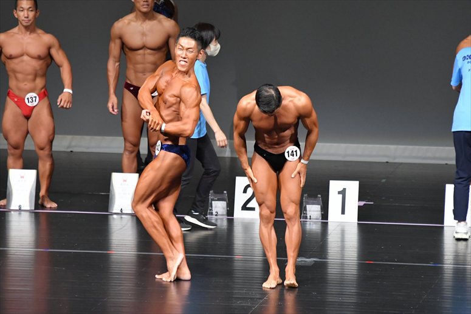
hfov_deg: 6.5
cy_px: 157
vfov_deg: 4.4
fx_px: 4119
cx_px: 236
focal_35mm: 315
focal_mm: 210
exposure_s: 1/400
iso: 5000
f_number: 5.6
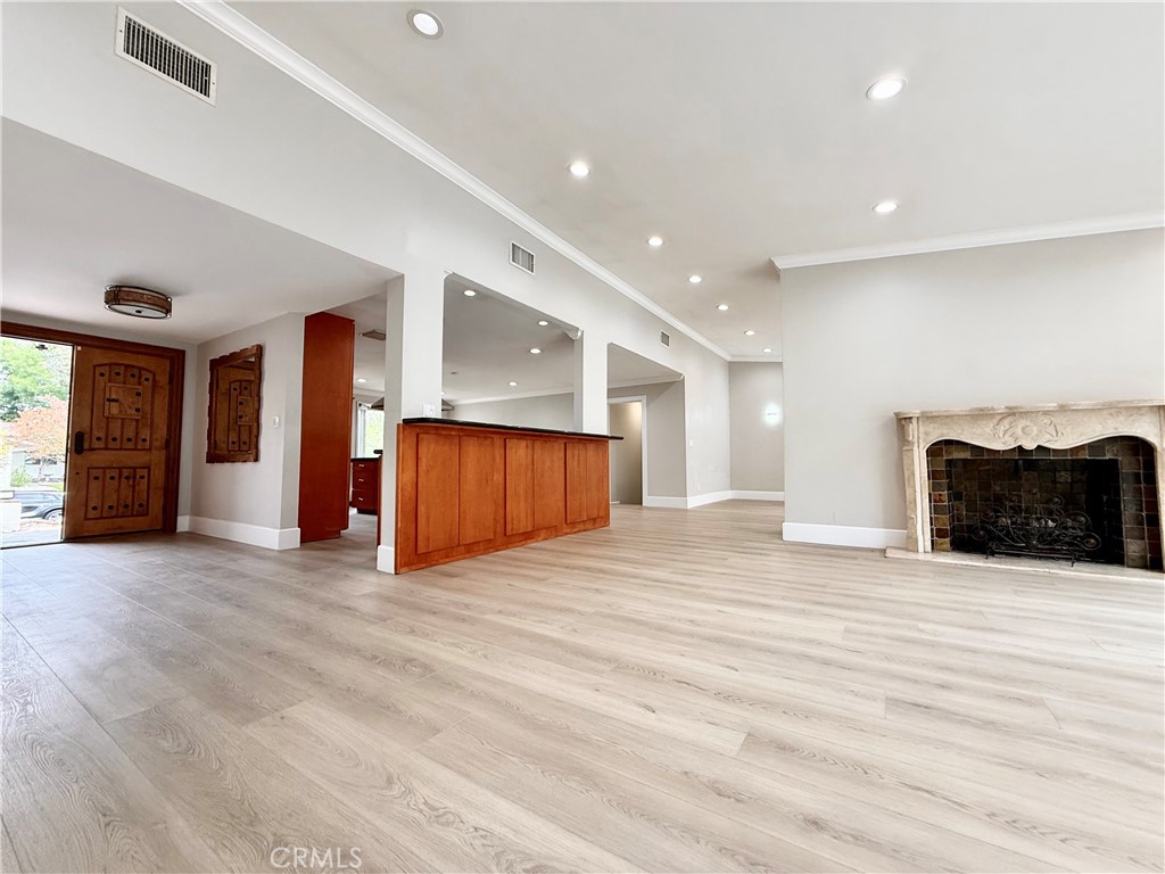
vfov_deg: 85.7
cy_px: 437
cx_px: 582
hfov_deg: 102.1
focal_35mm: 14
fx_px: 471
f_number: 2.2
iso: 125
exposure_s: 1/120
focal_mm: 2.22
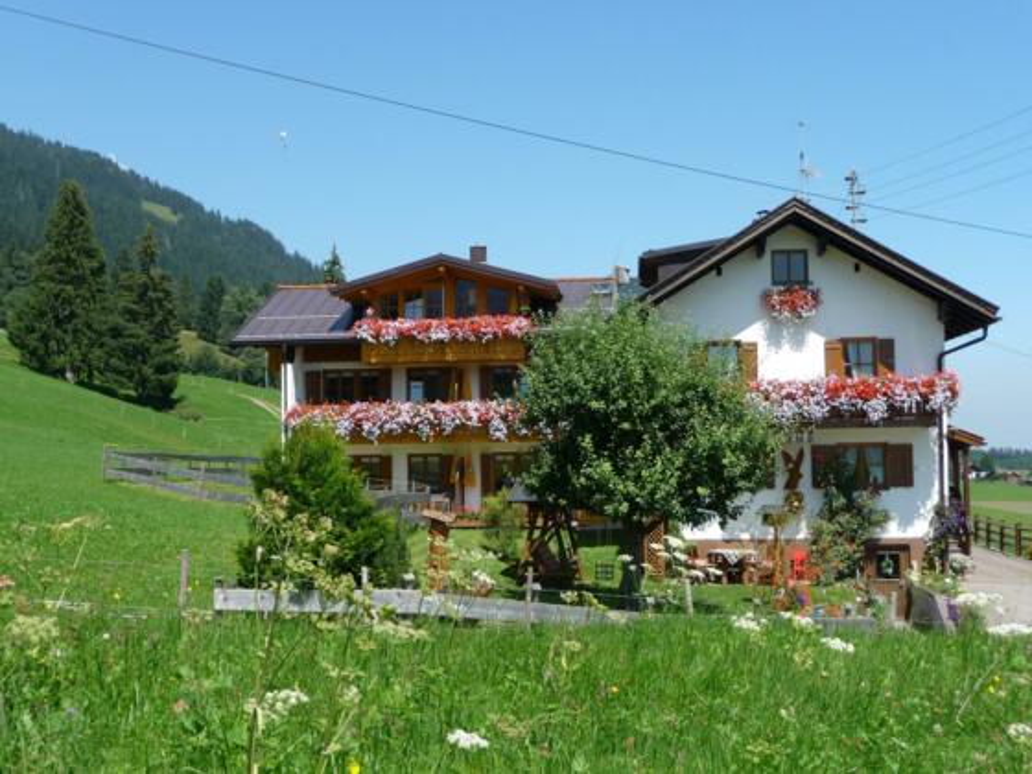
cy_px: 387
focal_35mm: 43
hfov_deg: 43.9
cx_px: 516
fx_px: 1282
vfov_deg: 33.6
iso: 100
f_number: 4
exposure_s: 1/500
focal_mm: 7.1
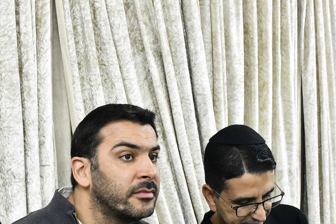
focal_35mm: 73
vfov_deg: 18.1
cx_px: 132
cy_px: 239
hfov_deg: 27.6
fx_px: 681
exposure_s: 1/125
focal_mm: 28
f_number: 5.6
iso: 2000
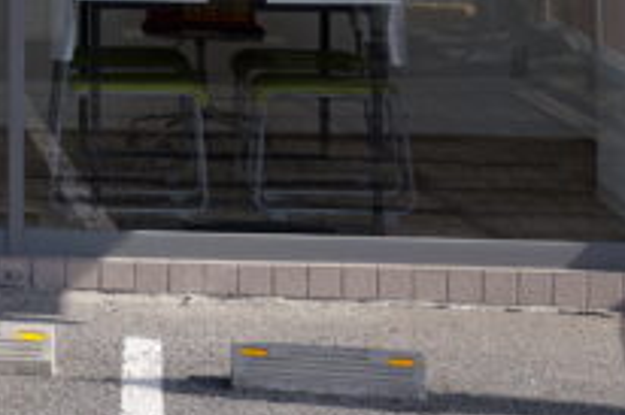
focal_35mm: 199
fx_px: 3452
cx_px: -364
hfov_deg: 10.0
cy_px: -520
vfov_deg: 6.6
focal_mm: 40
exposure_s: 1/800
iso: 100
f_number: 2.8
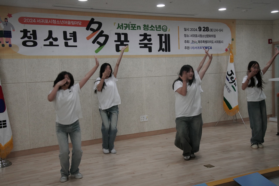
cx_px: 140
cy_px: 93
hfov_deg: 46.4
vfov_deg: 31.9
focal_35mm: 42
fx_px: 326
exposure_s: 1/60
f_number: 16
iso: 4000
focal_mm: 42
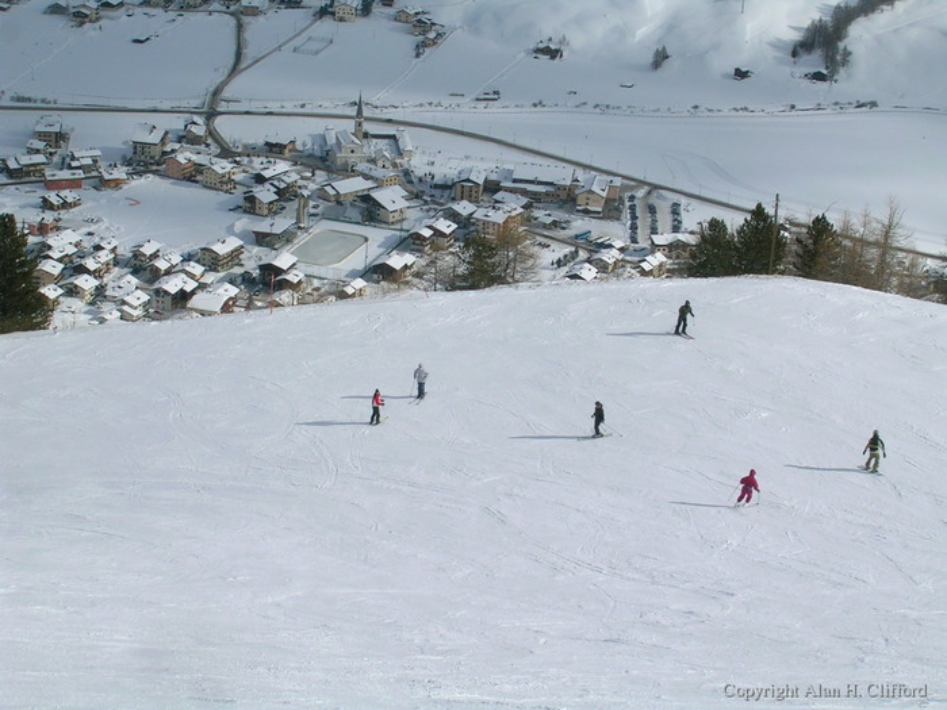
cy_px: 355
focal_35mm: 105
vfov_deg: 14.1
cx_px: 474
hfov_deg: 18.7
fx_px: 2873
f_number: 8.2
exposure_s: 1/455
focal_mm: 16.2
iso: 50
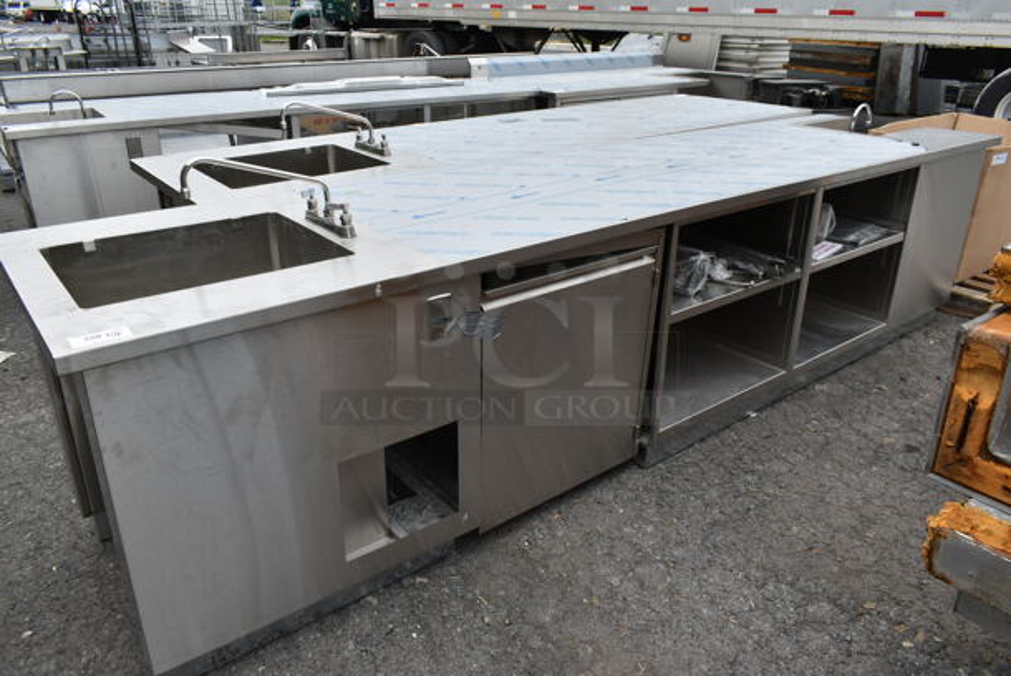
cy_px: 338
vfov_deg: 48.0
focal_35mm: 27
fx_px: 759
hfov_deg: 67.3
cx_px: 506
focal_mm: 18
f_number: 7.1
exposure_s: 1/200
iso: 100
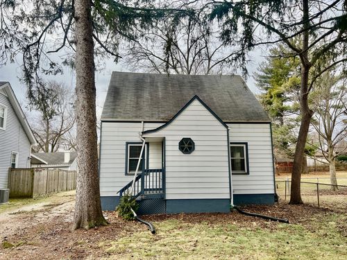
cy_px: 130
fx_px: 261
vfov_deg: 53.1
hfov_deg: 67.3
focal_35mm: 26
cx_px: 174
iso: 50
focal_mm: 5.7
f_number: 1.5
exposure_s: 1/909
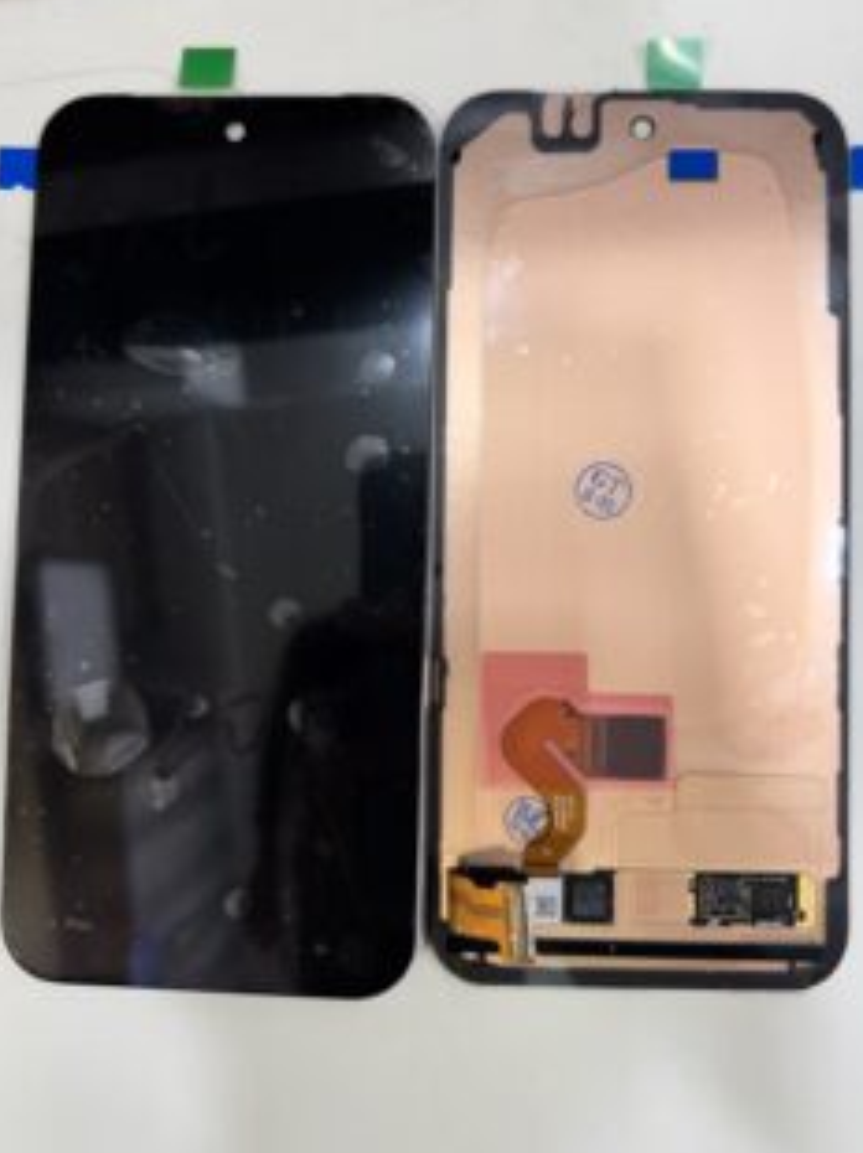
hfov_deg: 45.4
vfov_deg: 58.0
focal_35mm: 31
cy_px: 469
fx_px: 1032
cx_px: 461
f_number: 1.78
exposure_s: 1/100
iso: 125
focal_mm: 6.76
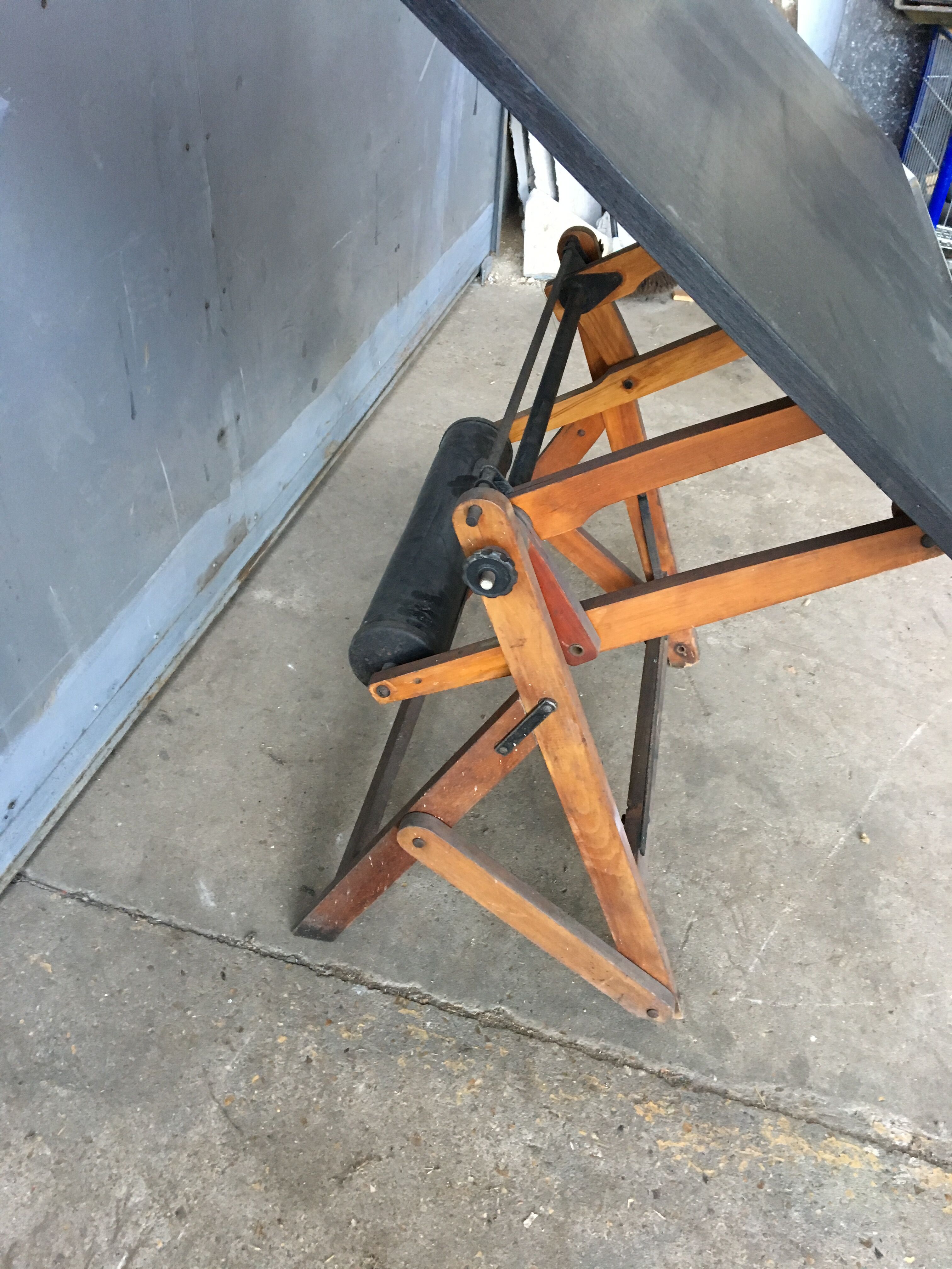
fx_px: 1063
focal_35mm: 29
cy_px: 634
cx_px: 476
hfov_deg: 48.2
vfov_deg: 61.7
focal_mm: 4.15
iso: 200
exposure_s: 1/33
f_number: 2.2
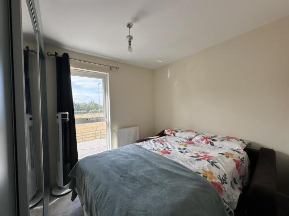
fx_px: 117
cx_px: 144
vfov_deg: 85.7
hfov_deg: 102.1
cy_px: 108
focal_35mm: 14
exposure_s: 1/290
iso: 40
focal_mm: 2.22
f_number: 2.2
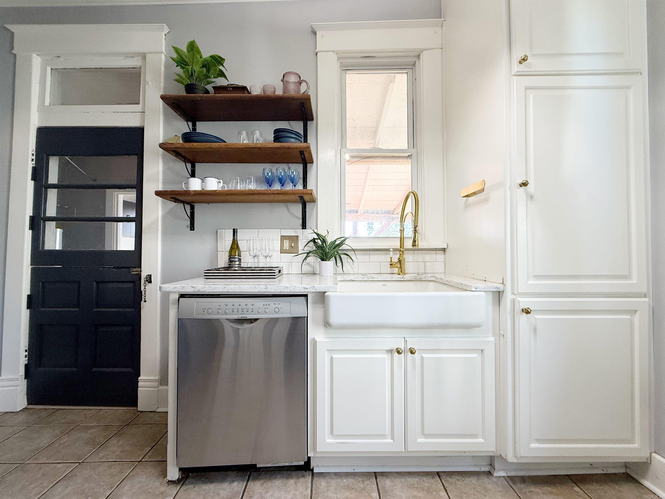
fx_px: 269
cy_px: 250
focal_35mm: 14
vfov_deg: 85.7
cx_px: 332
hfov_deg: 102.1
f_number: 2.2
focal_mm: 2.22
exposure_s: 1/120
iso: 200
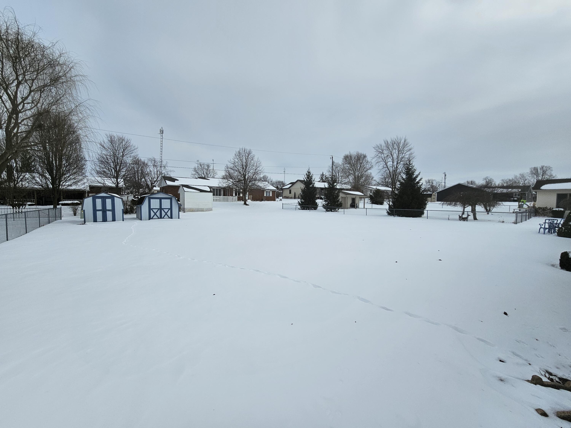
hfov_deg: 106.2
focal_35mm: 13
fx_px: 214
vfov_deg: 89.9
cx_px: 286
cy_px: 214
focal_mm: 2.2
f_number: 2.2
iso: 50
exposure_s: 1/5386
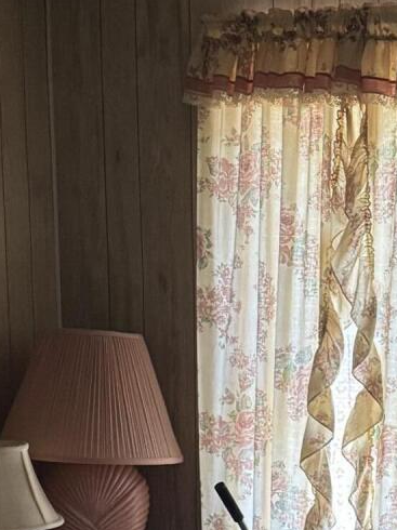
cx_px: 407
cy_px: 553
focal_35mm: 98
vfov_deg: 19.4
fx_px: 1500
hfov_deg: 14.8
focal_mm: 6.76
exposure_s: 1/40
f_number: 1.78
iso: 800
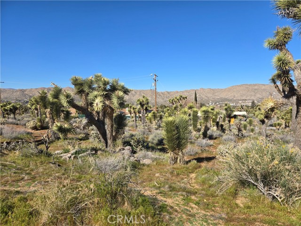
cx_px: 150
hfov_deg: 73.9
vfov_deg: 58.9
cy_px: 113
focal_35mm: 23
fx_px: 200
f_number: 1.8
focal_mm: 5.4
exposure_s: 1/2192
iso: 25
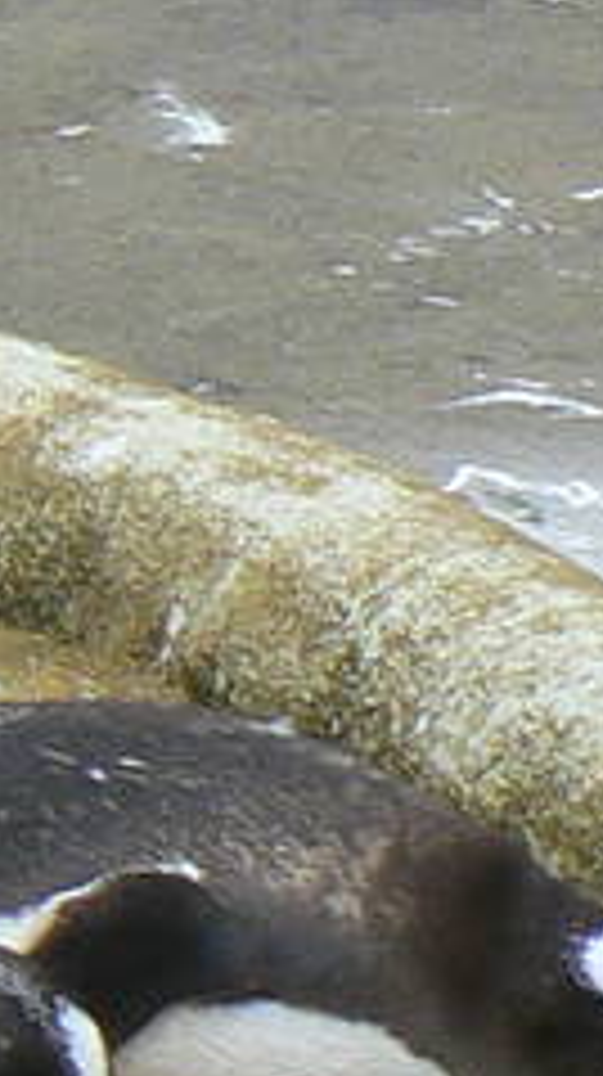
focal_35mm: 263
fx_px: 7494
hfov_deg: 4.3
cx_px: -1818
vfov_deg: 8.2
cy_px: 18
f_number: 5.6
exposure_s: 1/250
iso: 80
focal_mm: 6
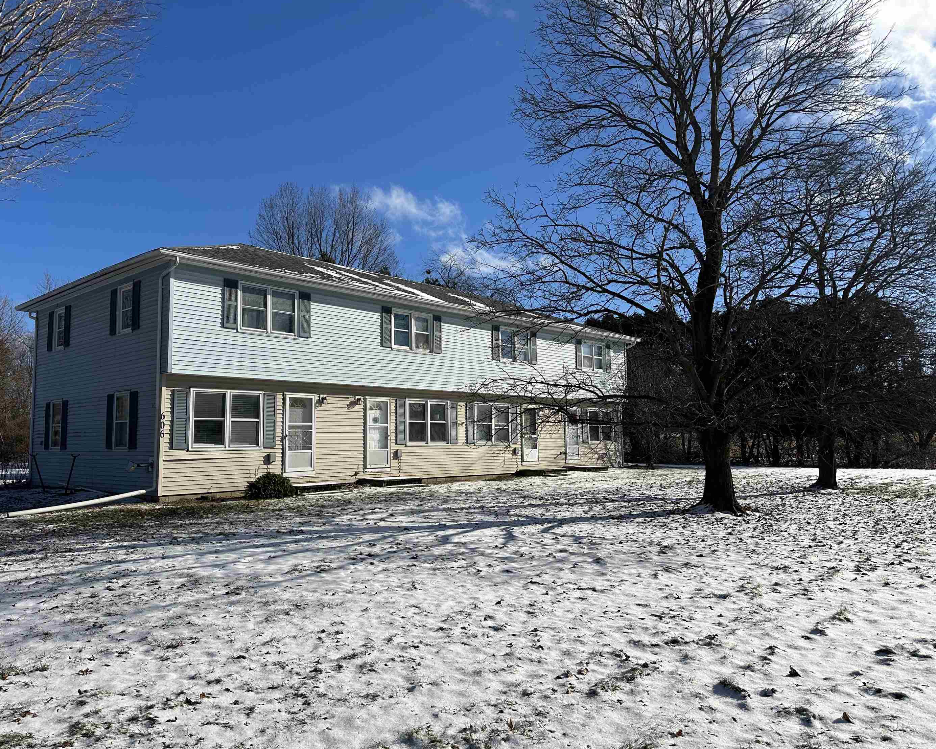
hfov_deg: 65.9
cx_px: 422
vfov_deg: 54.9
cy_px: 371
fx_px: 720
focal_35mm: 26
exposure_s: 1/8197
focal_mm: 6.86
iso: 80
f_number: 1.78
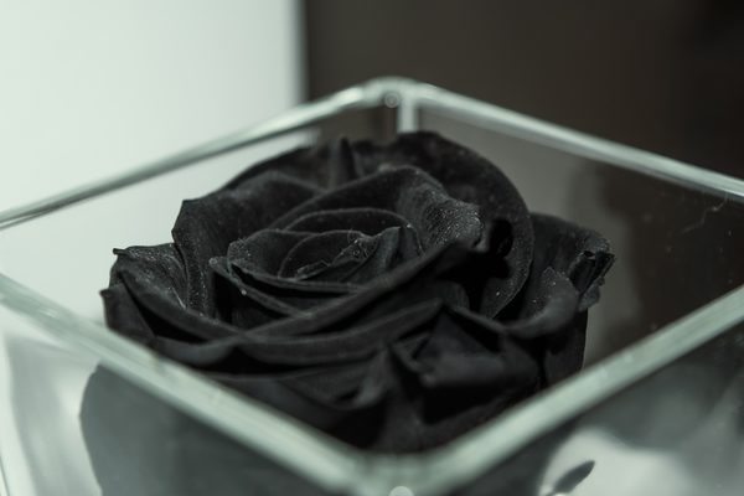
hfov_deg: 24.6
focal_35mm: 82
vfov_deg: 16.6
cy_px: 248
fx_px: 1705
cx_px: 372
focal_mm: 55
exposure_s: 1/200
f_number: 5.6
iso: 100
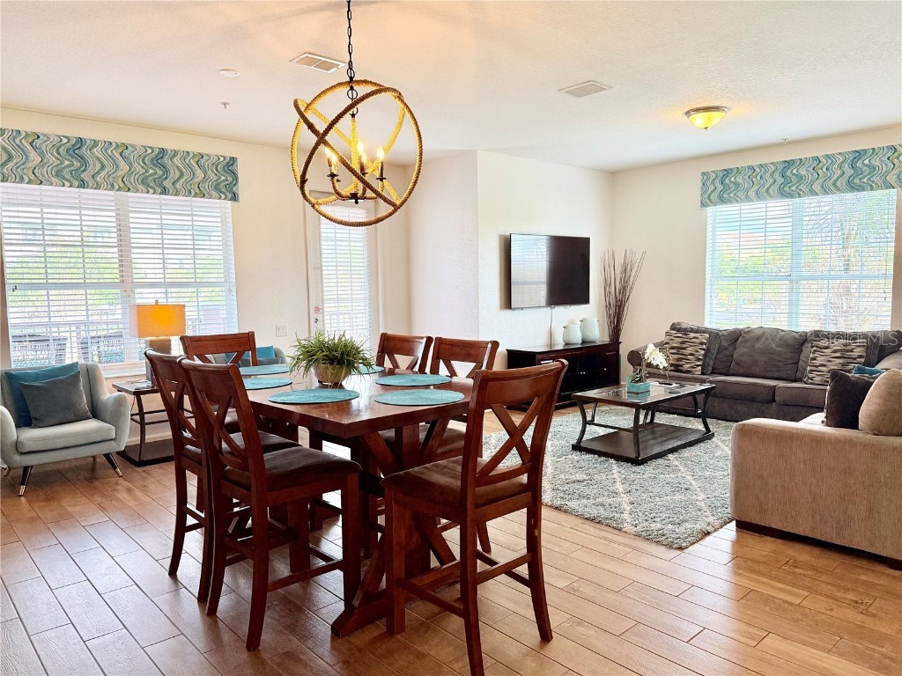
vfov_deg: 56.8
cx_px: 451
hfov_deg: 71.6
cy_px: 338
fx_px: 625
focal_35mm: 24
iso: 200
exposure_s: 1/192
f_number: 1.78
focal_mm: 6.76
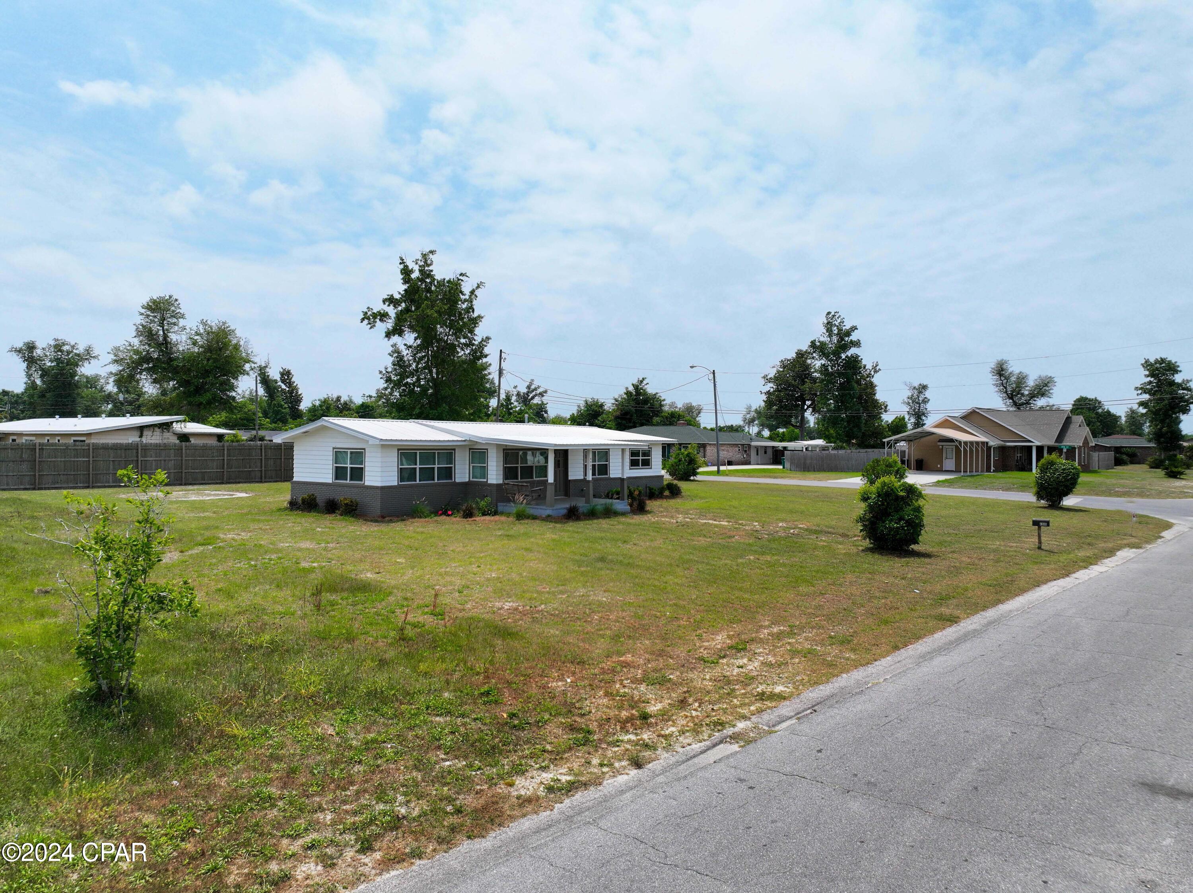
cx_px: 596
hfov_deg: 71.6
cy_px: 446
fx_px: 827
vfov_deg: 56.8
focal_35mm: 24
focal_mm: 12.29
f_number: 2.8
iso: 110
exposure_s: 1/3200
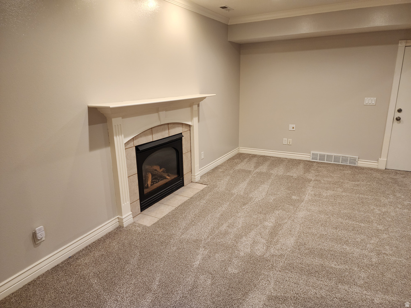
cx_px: 206
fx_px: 273
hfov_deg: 73.9
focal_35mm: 23
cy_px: 154
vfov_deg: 58.9
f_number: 1.8
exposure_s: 1/120
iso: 320
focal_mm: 6.4
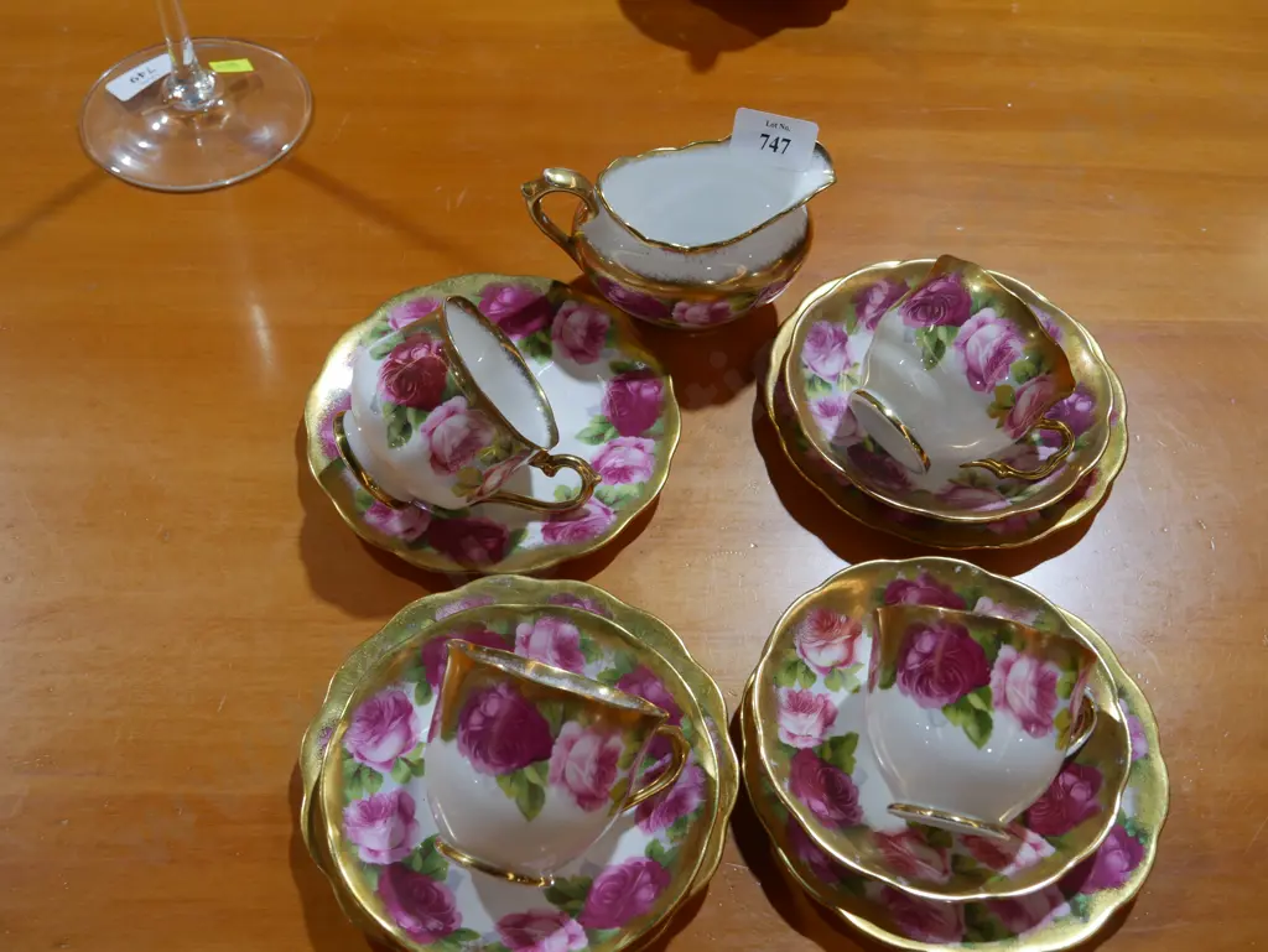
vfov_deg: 36.0
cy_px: 476
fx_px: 1466
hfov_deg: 46.8
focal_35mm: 40
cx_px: 634
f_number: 4.4
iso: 250
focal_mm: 20
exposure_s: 1/60
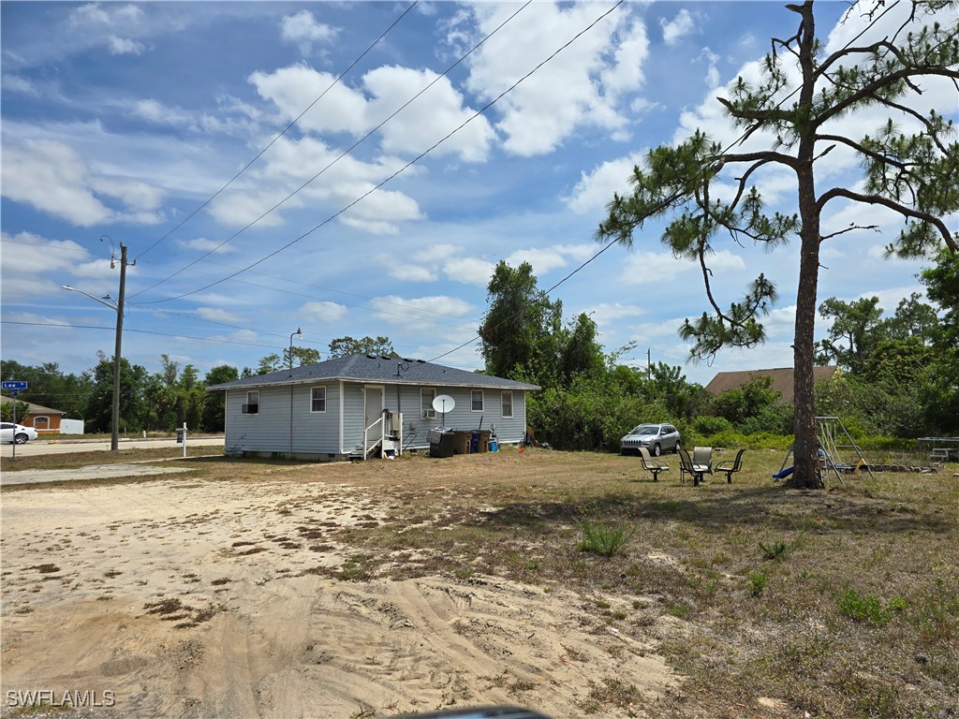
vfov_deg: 58.9
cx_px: 480
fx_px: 637
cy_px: 360
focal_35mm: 23
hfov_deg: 73.9
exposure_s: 1/1542
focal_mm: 6.3
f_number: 1.7
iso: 12
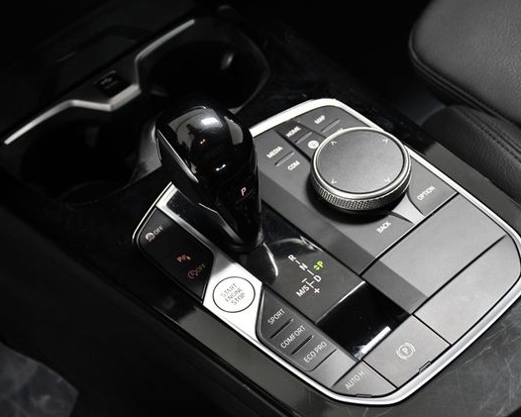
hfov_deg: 29.1
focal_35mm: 65
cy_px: 208
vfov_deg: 23.5
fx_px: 1002
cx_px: 235
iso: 2500
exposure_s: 1/125
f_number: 5.6
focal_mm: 38
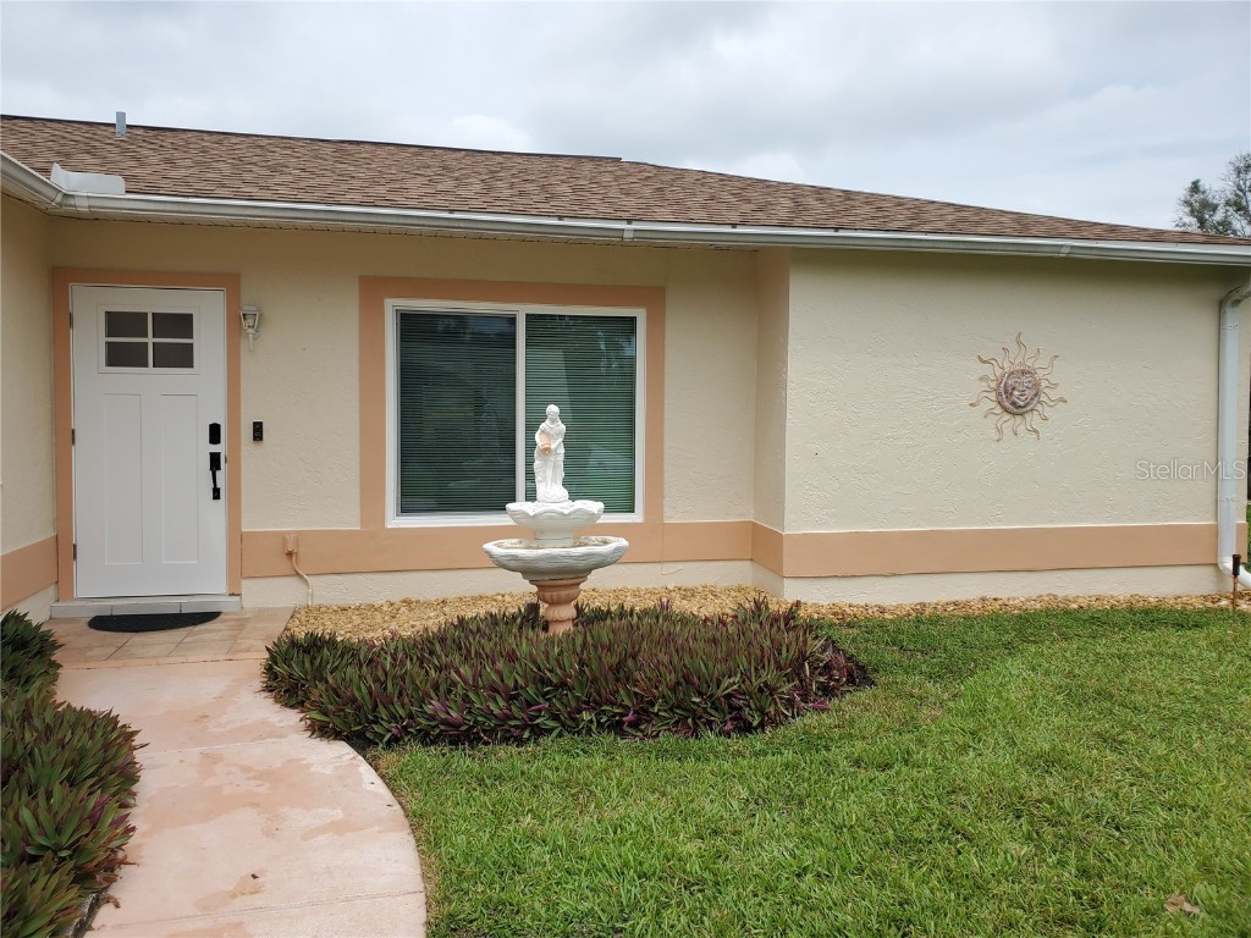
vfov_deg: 53.1
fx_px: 940
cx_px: 626
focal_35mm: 26
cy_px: 469
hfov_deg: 67.3
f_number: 2.4
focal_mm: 4.3
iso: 50
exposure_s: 1/1326
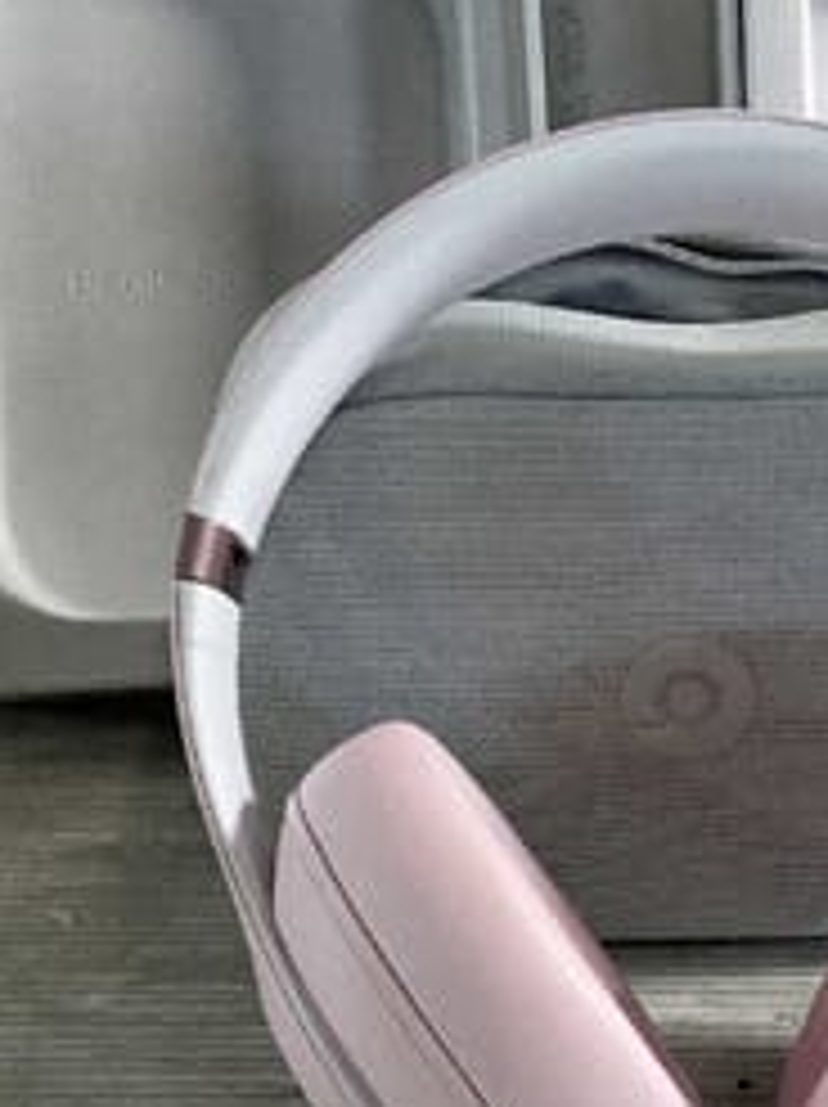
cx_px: 675
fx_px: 1885
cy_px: 754
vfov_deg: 32.4
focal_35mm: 59
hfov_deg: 24.3
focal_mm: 3
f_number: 1.8
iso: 50
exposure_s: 1/50
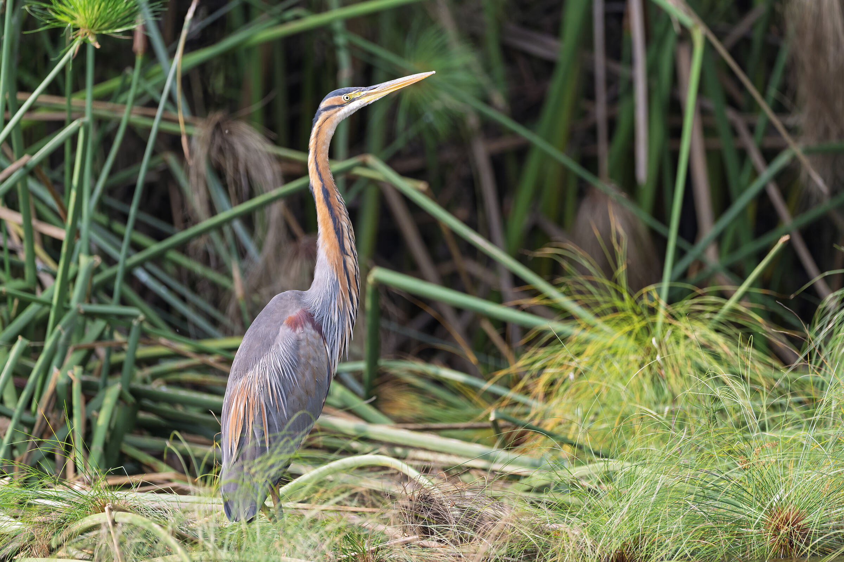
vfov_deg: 2.7
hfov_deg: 4.1
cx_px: 422
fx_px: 11721
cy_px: 281
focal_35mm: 500
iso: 1400
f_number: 4
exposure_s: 1/2500
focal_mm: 500
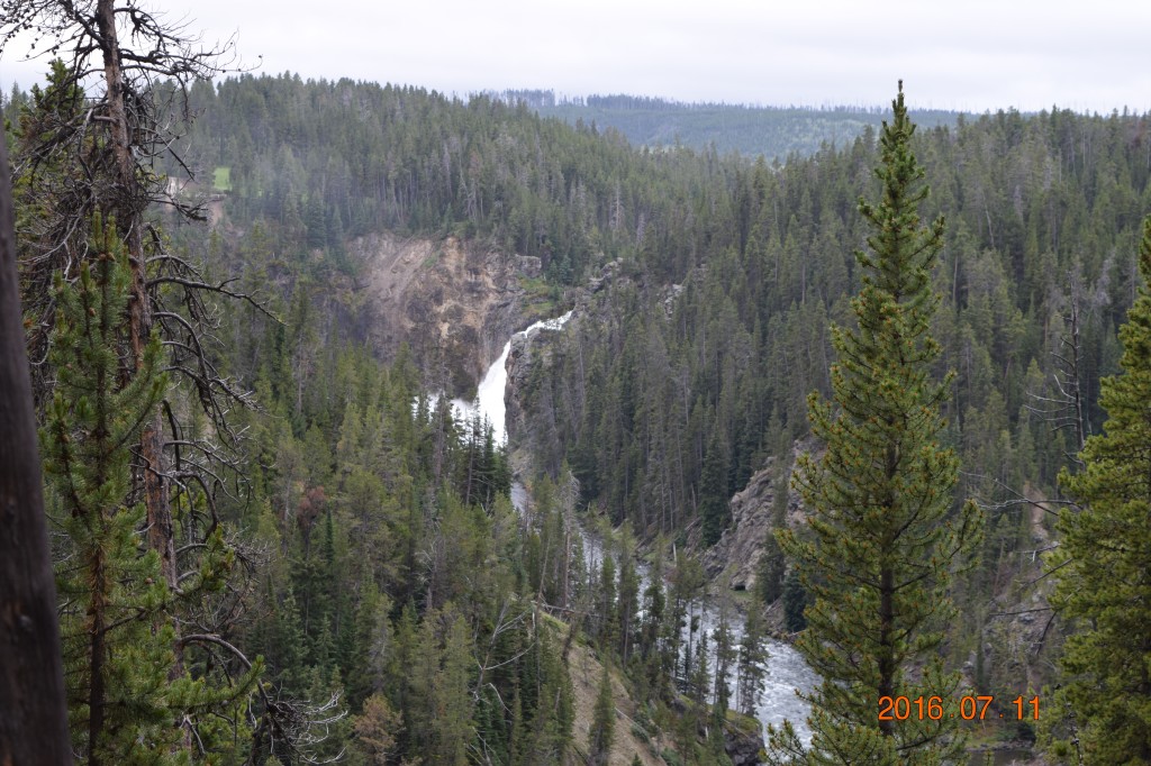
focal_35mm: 82
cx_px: 576
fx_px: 2637
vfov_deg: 16.5
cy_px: 383
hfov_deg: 24.6
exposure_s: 1/250
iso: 400
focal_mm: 55
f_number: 8
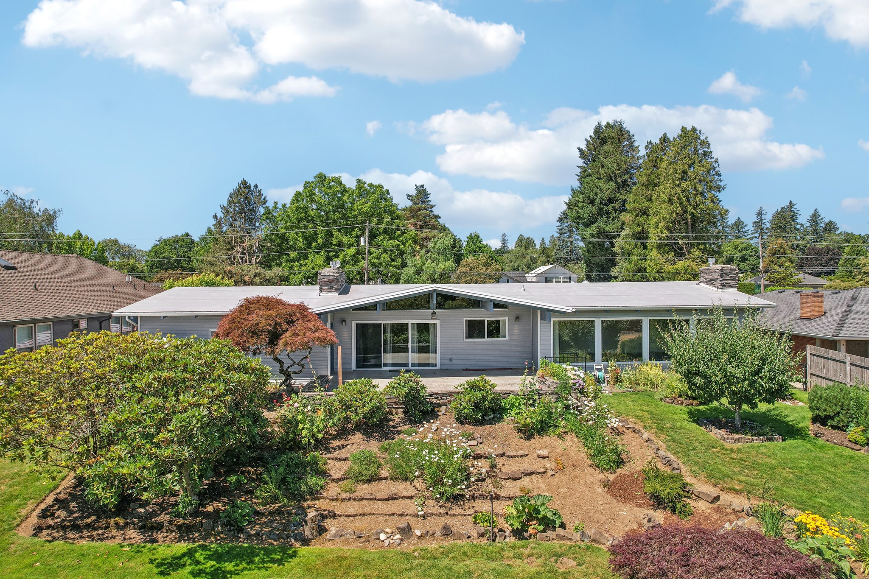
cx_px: 434
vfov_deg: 57.2
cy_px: 290
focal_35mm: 22
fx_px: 531
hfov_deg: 78.6
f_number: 2.8
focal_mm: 8.4
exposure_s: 1/400
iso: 100
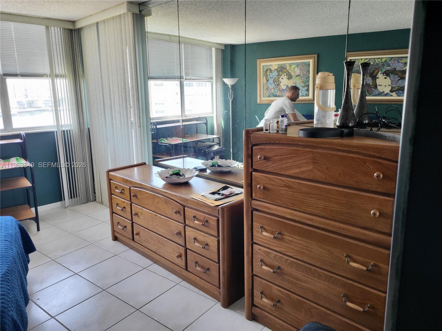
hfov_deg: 67.3
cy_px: 166
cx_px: 221
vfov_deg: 53.1
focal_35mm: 26
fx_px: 332
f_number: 1.8
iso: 100
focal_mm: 5.4
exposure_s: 1/120
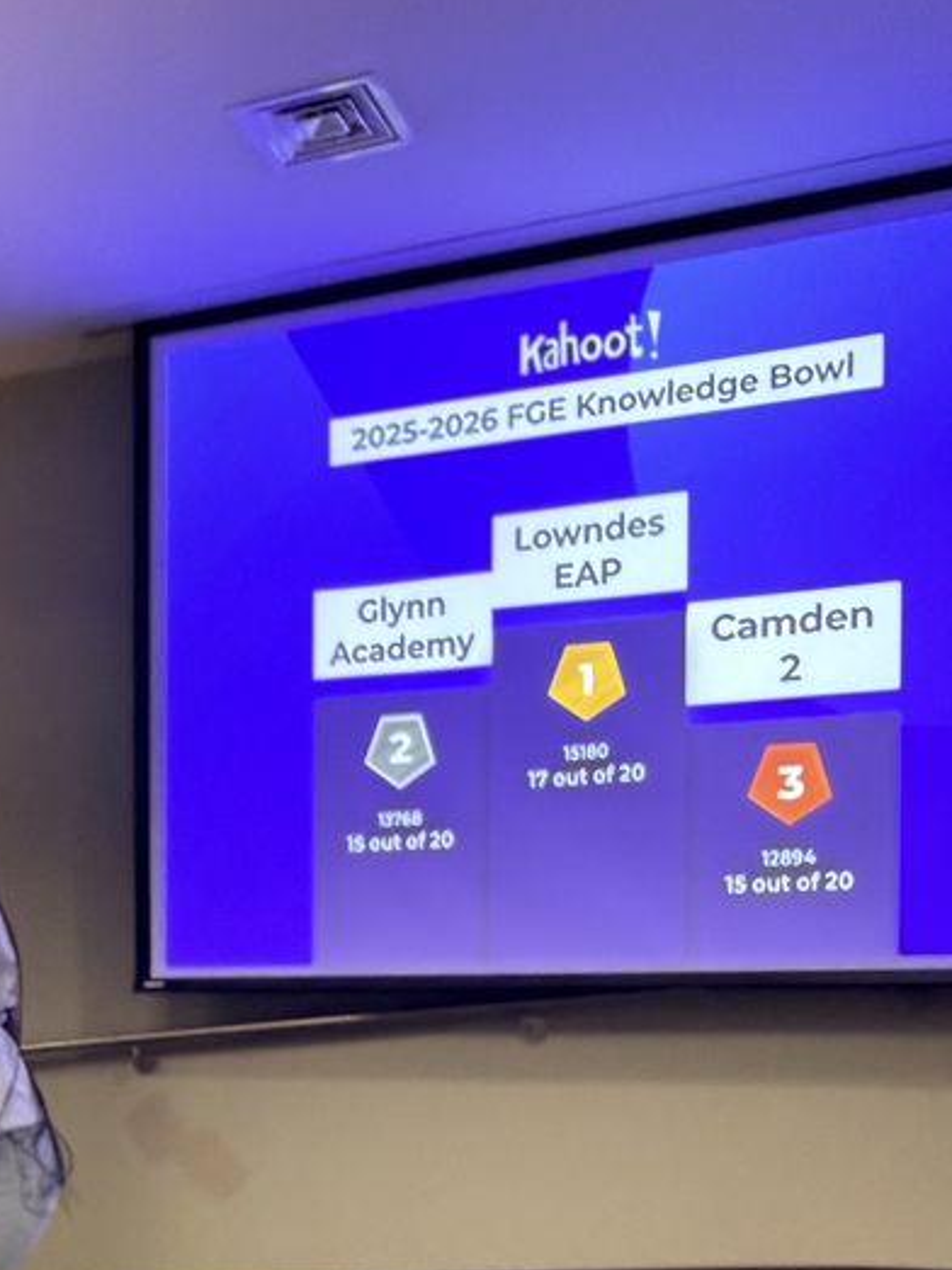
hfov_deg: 29.2
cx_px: 39
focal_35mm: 47
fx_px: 1724
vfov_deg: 38.1
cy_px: 1102
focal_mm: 2.22
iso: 640
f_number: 2.2
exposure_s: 1/60
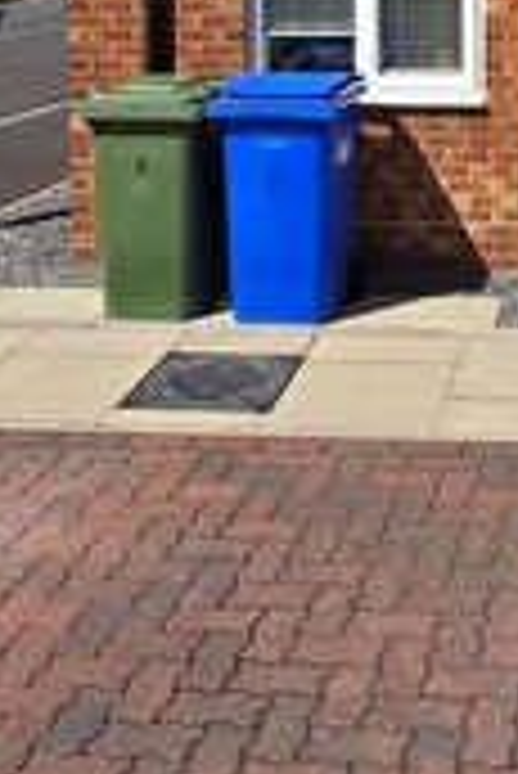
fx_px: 1185
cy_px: -38
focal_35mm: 55
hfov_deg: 23.3
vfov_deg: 32.6
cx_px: 554
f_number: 1.9
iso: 40
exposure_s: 1/3229
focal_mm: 2.2
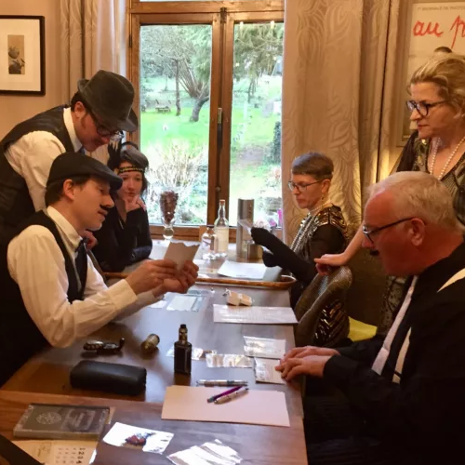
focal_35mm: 41
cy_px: 249
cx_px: 154
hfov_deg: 40.4
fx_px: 623
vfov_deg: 40.9
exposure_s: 1/33
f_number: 2.2
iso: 200
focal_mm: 4.15
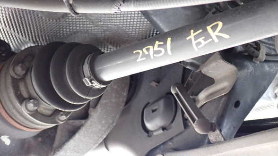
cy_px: 61
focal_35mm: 40
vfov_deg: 29.6
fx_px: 295
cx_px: 138
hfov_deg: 50.5
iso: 640
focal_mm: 6.37
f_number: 2.5
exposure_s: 1/40
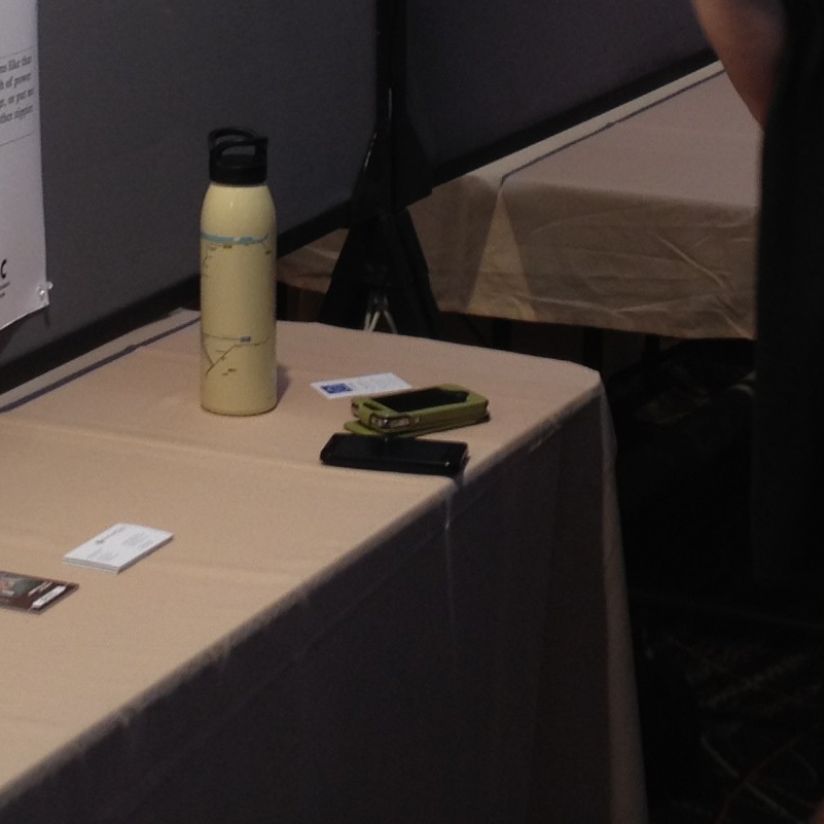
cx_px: 285
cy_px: -158
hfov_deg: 13.8
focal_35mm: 126
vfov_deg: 13.5
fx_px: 3393
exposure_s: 1/20
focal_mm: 4.28
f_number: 2.4
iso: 64
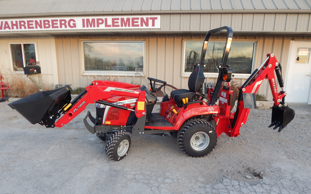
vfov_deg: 51.0
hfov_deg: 74.8
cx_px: 153
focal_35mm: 24
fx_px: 203
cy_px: 105
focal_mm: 4
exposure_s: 1/125
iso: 125
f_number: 3
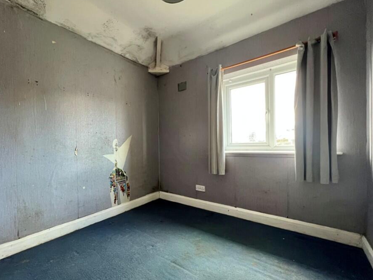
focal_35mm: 15
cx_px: 158
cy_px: 149
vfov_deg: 81.7
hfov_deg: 97.4
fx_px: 162
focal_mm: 1.57
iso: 500
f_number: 1.8
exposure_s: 1/60
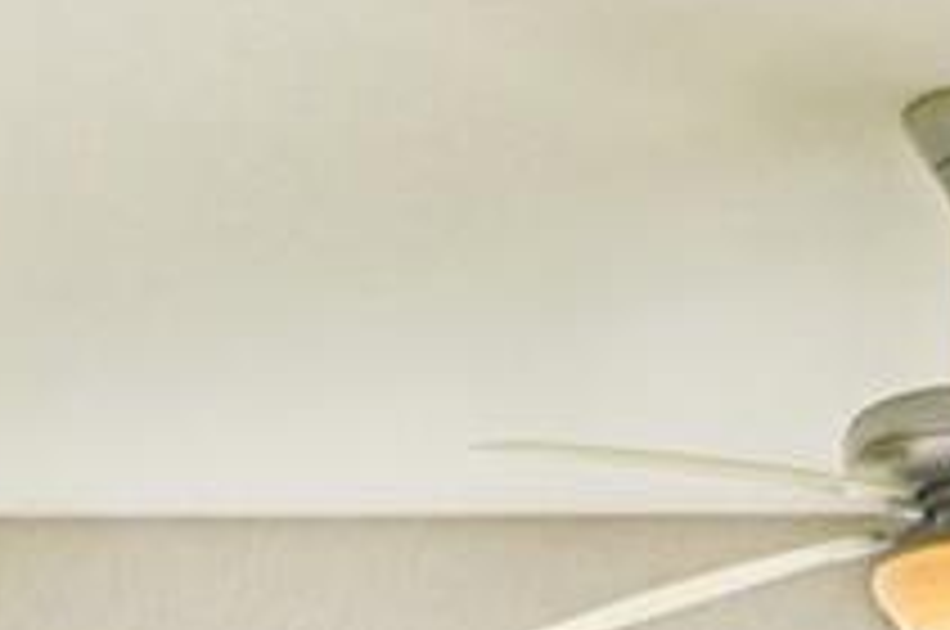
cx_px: 936
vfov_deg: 11.1
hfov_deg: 18.8
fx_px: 2793
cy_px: 1433
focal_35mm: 106
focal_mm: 14
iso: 400
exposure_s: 1/800
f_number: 8
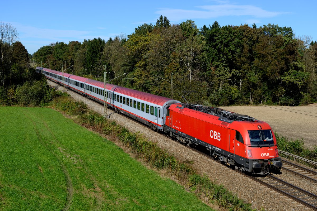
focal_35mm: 50
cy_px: 106
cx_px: 158
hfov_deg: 39.6
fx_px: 440
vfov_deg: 27.0
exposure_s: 1/1600
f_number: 6.3
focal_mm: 50
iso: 200
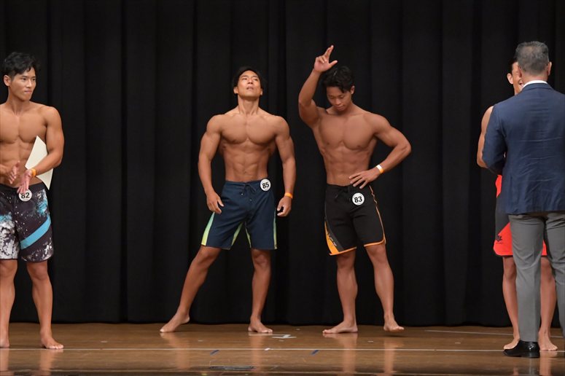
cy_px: 188
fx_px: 3404
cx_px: 282
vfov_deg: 6.3
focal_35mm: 217
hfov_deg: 9.5
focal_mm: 145
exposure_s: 1/400
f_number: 5.6
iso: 6400
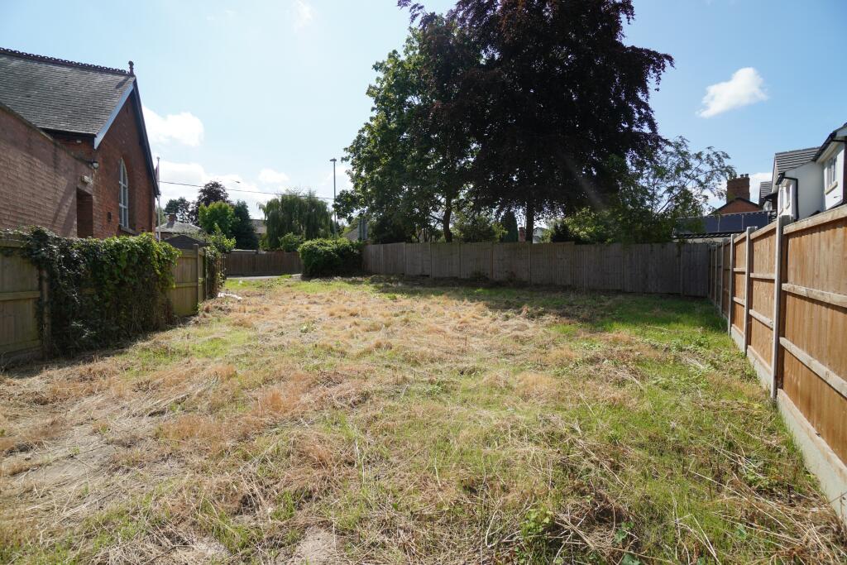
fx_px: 353
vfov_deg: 77.3
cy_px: 282
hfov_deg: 100.4
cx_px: 424
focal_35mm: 15
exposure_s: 1/400
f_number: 5.6
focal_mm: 10
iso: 100
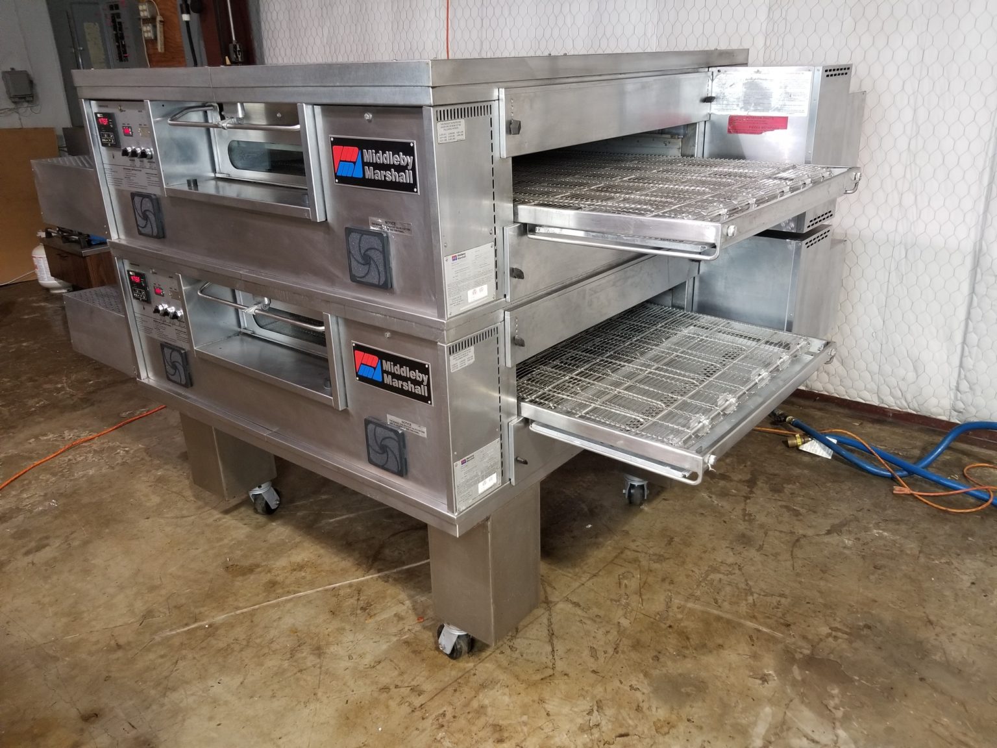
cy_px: 374
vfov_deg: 53.1
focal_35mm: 26
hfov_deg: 67.3
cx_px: 498
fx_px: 749
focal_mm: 4.3
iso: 200
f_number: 1.7
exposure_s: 1/30
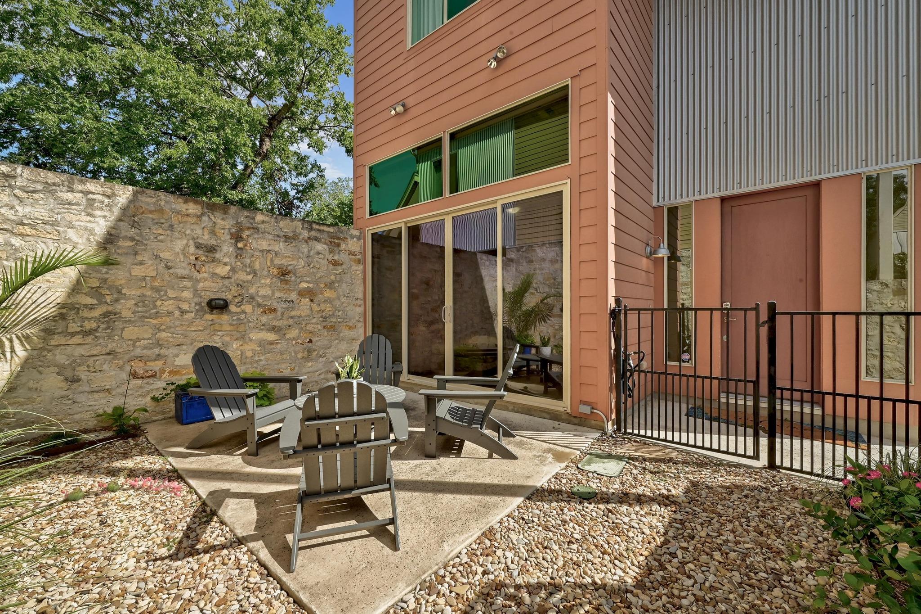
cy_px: 307
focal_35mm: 14
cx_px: 460
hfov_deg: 104.3
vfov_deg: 81.2
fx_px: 358
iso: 400
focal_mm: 14
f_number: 16
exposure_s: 1/100
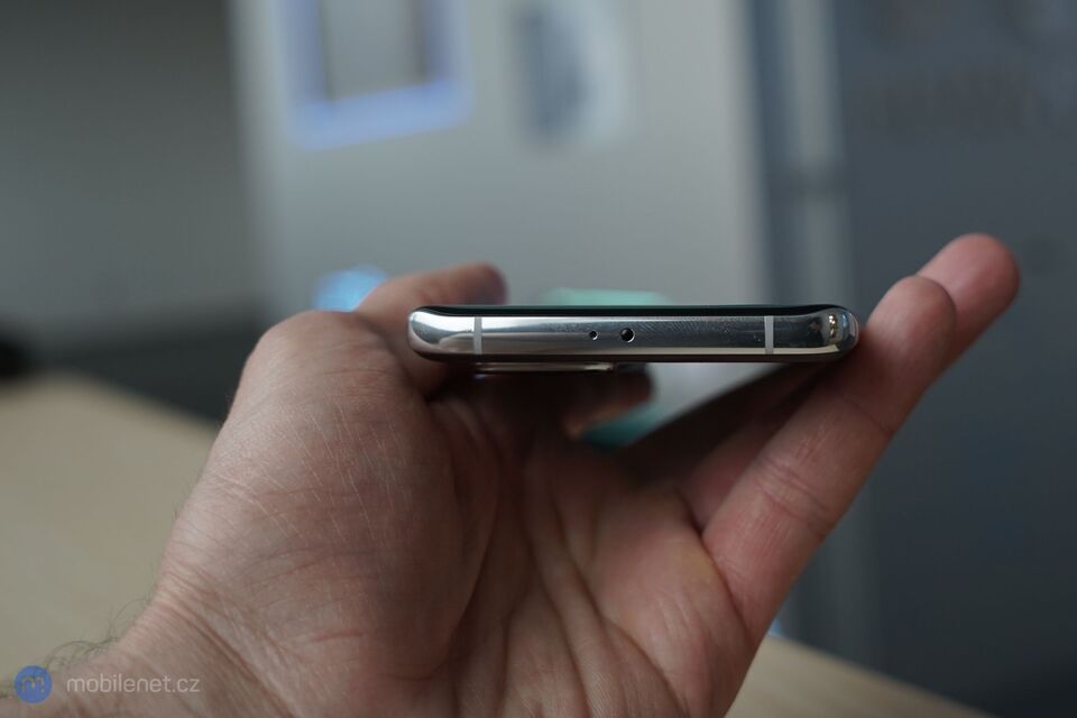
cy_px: 359
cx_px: 538
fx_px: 957
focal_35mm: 32
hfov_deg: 58.7
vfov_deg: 41.1
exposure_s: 1/60
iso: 400
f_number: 4
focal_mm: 32
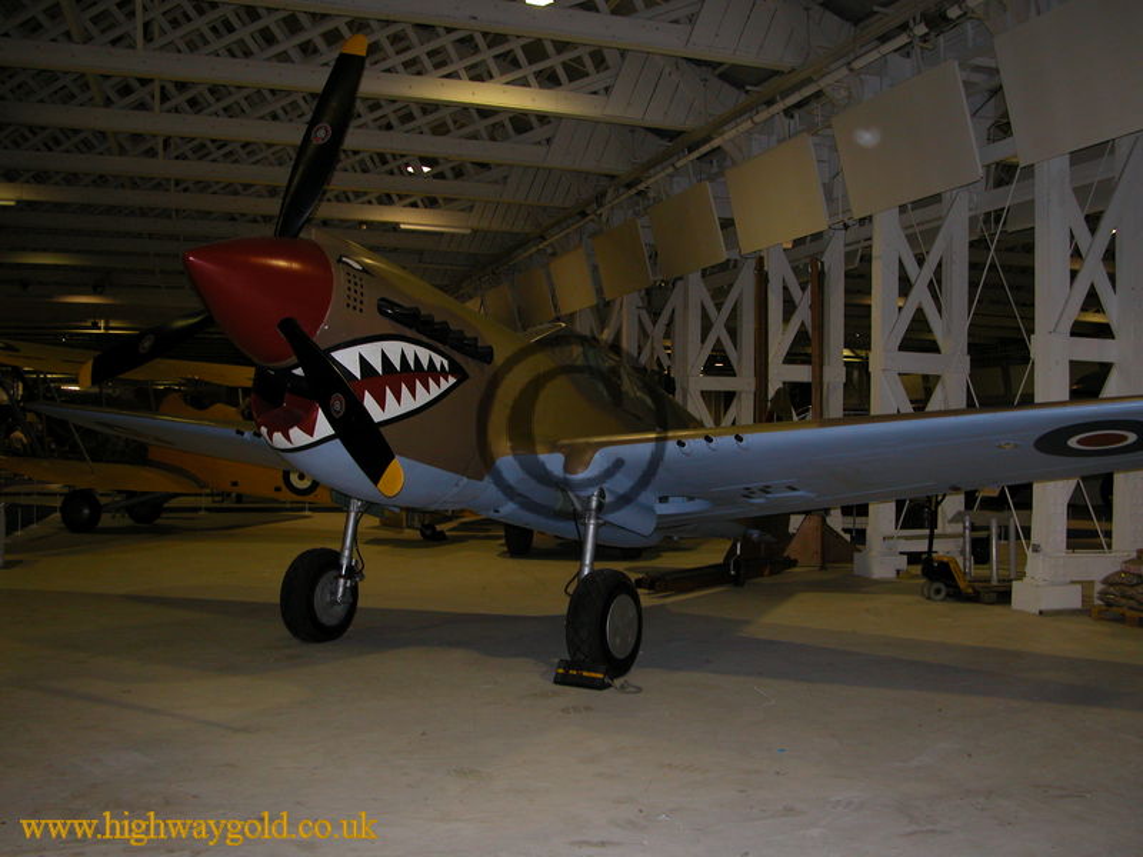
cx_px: 572
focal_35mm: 35
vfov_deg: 40.7
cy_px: 428
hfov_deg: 52.6
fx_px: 1156
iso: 200
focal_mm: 8.9
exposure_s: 1/60
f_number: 2.8
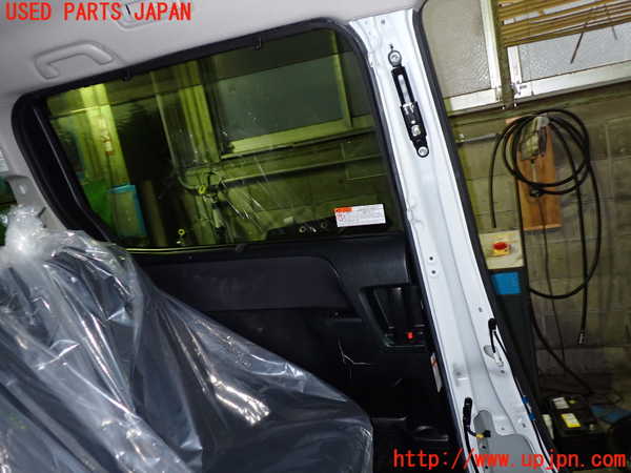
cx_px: 316
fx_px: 547
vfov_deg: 46.8
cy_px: 236
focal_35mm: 30
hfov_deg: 60.0
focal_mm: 5.4
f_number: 2.3
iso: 320
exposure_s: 1/30
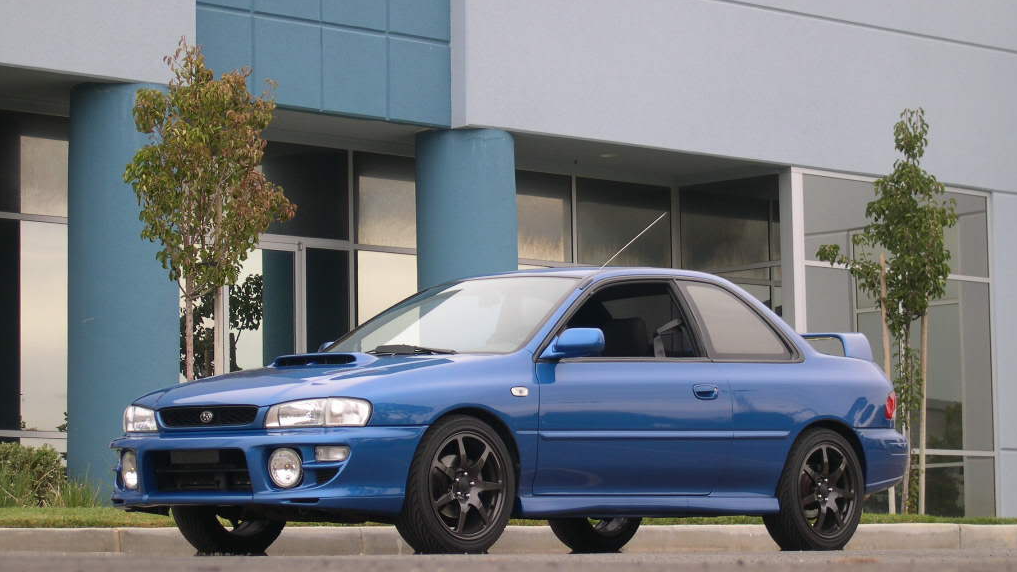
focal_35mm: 125
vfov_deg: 9.7
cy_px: 308
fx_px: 3371
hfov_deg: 17.2
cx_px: 510
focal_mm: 24
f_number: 4.9
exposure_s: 1/163
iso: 100
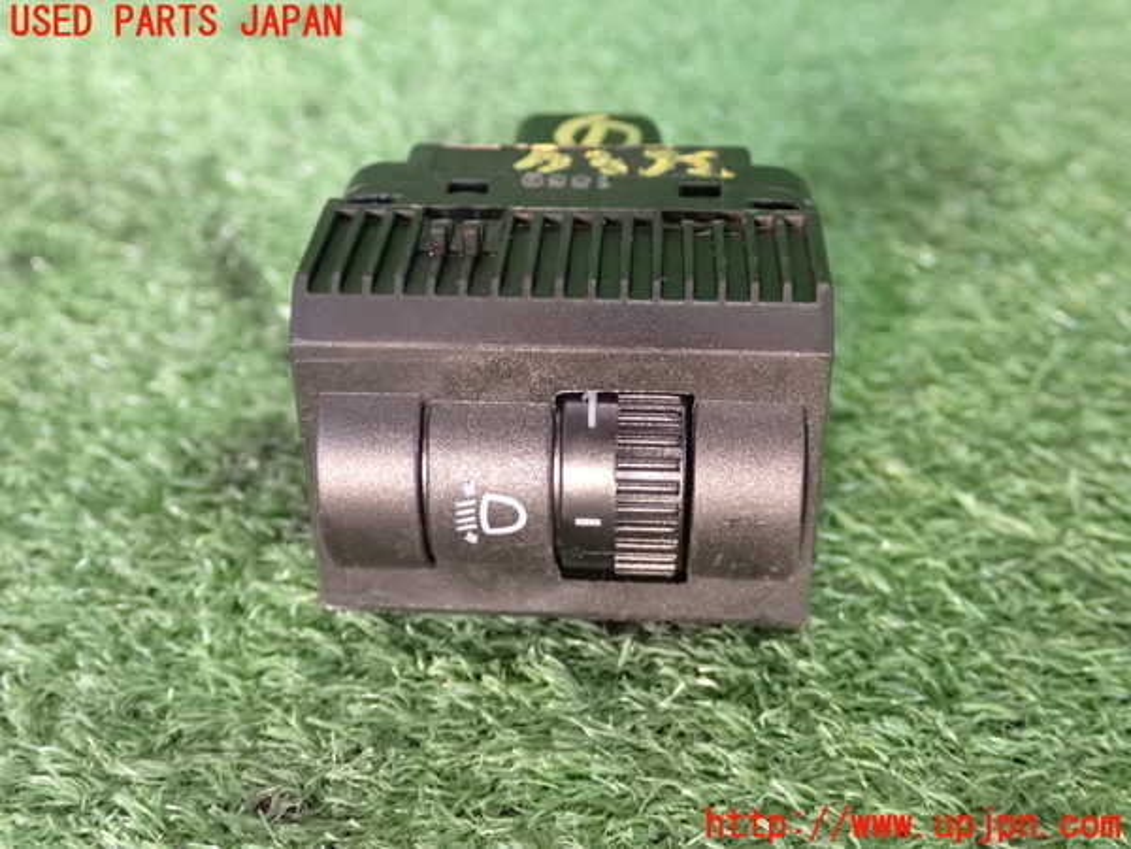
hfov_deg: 40.4
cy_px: 424
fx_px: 1536
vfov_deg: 30.9
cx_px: 566
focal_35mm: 47
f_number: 3.1
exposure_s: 1/50
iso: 1600
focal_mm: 8.4
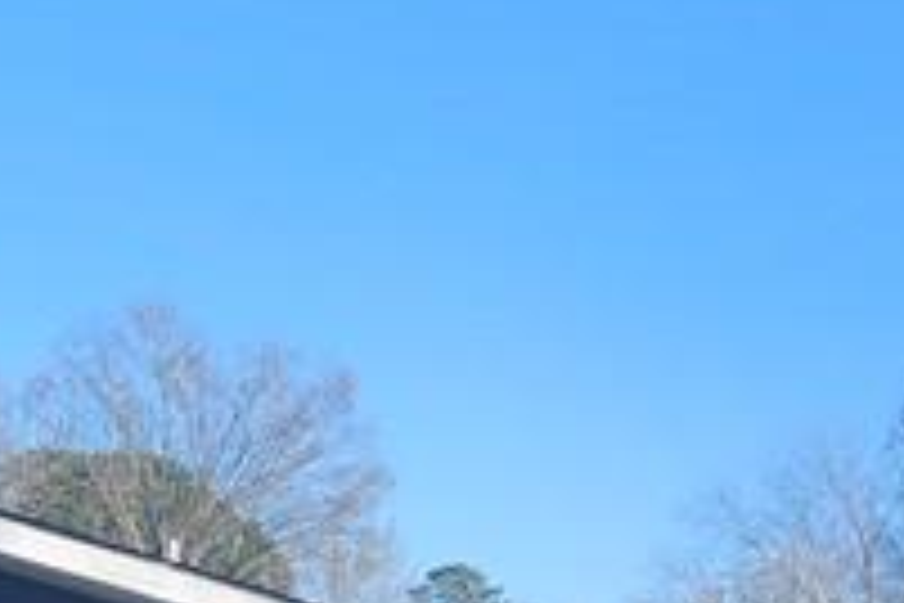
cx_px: -432
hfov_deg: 15.5
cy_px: 954
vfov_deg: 10.8
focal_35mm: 122
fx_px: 3063
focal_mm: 5.54
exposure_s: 1/726
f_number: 1.8
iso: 25
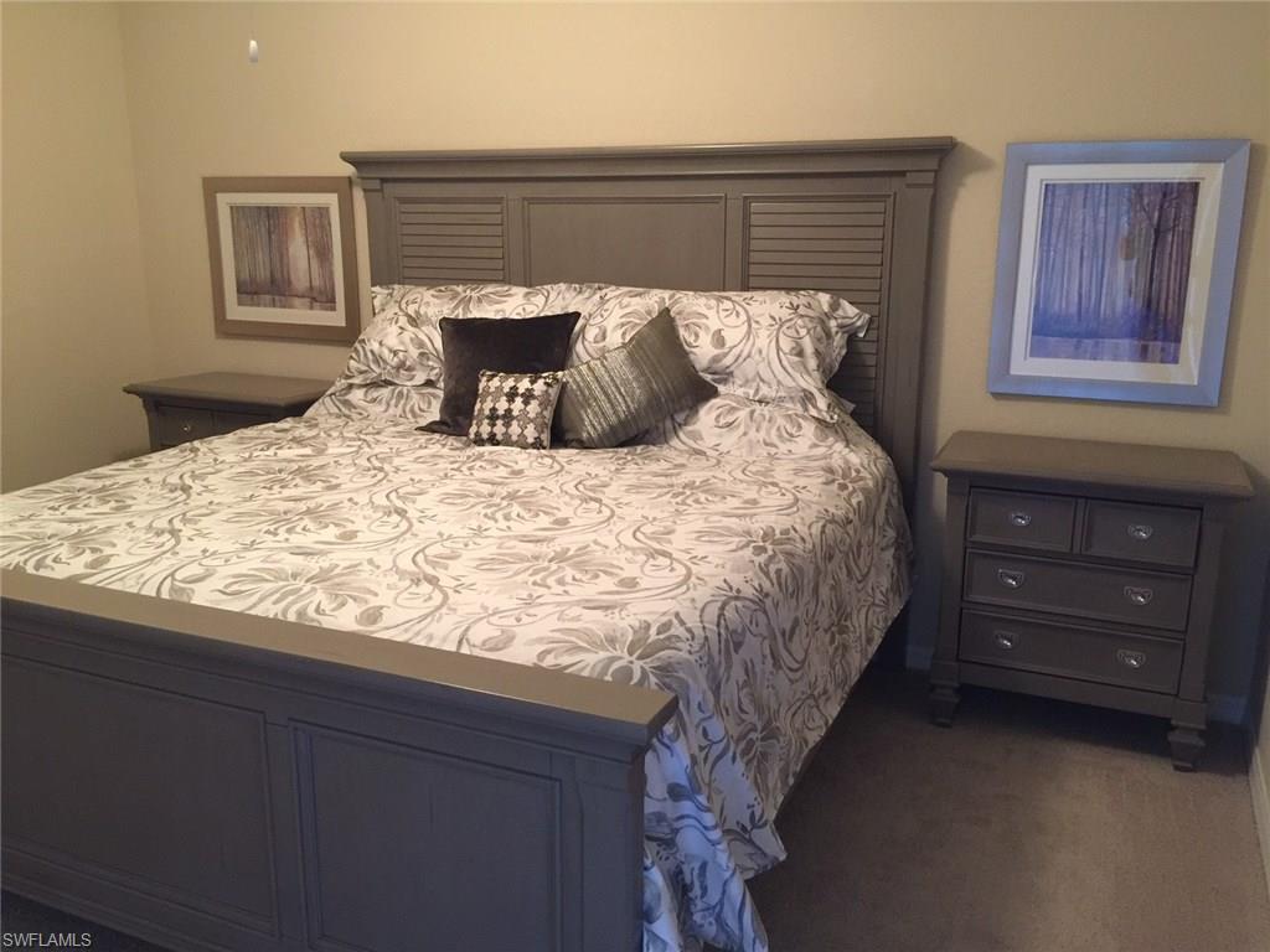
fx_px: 1064
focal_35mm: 29
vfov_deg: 48.2
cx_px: 635
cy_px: 476
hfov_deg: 61.7
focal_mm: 4.15
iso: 125
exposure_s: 1/15
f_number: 2.2
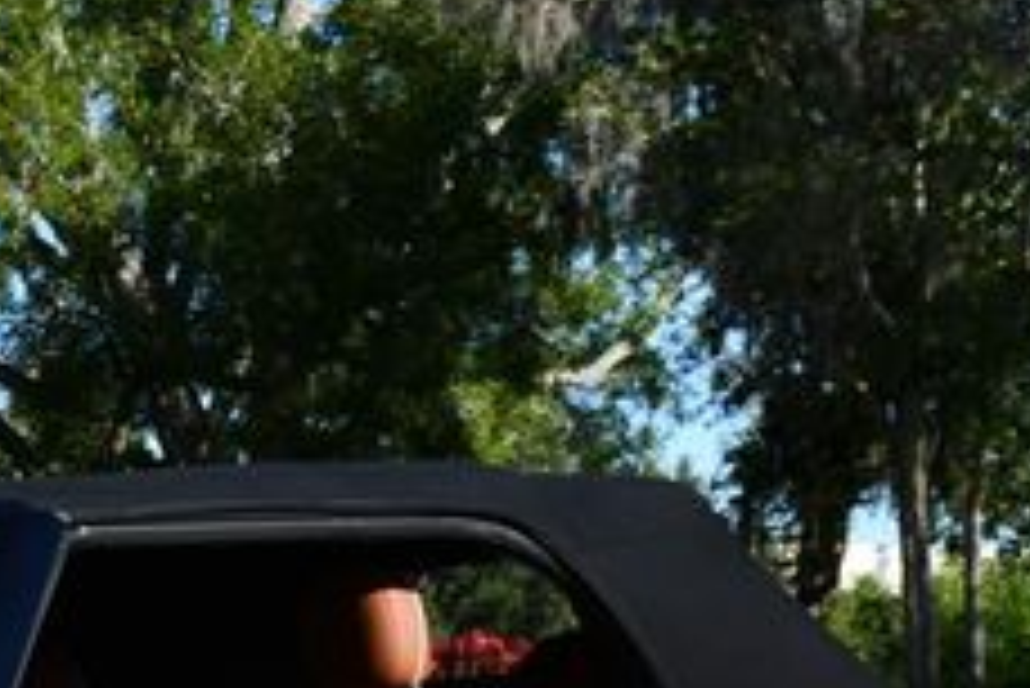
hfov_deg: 14.8
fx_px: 3836
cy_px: 796
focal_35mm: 134
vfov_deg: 10.1
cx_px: -207
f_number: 8
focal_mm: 24
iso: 110
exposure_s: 1/250
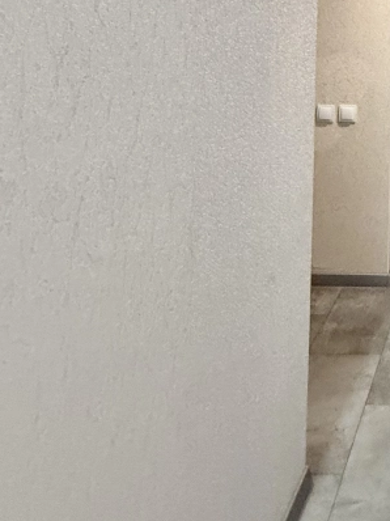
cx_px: 506
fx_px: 571
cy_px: 24
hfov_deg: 30.0
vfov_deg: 43.4
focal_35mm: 38
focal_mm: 2.22
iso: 400
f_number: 2.2
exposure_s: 1/50
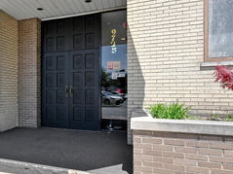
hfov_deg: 62.4
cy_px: 90
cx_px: 64
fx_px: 182
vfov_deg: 51.3
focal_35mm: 27
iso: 200
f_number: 8
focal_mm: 14
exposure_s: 1/800
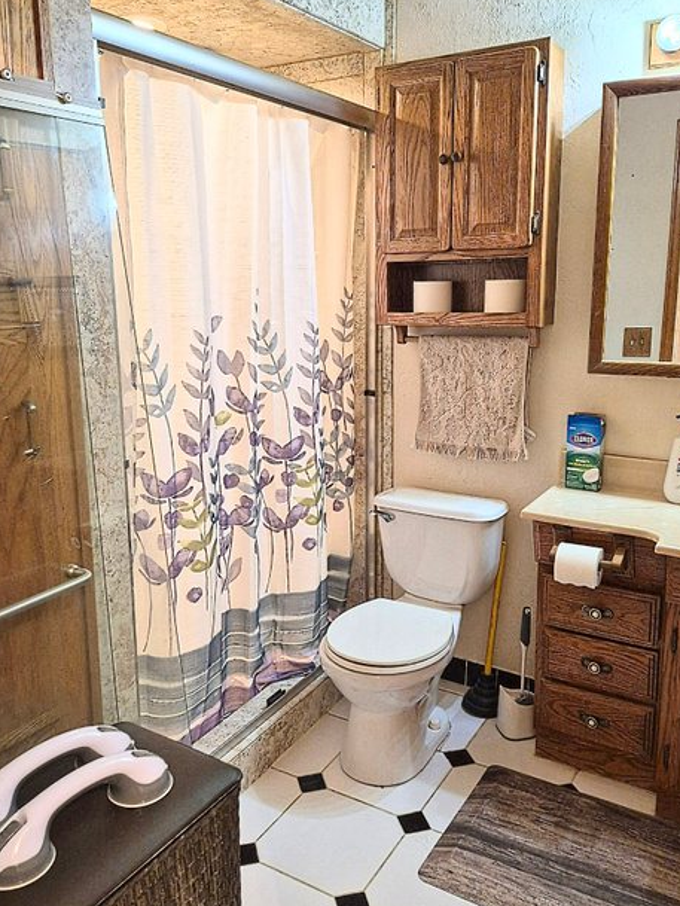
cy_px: 442
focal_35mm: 29
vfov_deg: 61.6
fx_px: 759
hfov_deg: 48.2
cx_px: 344
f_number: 1.8
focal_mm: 5.4
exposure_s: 1/120
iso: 320
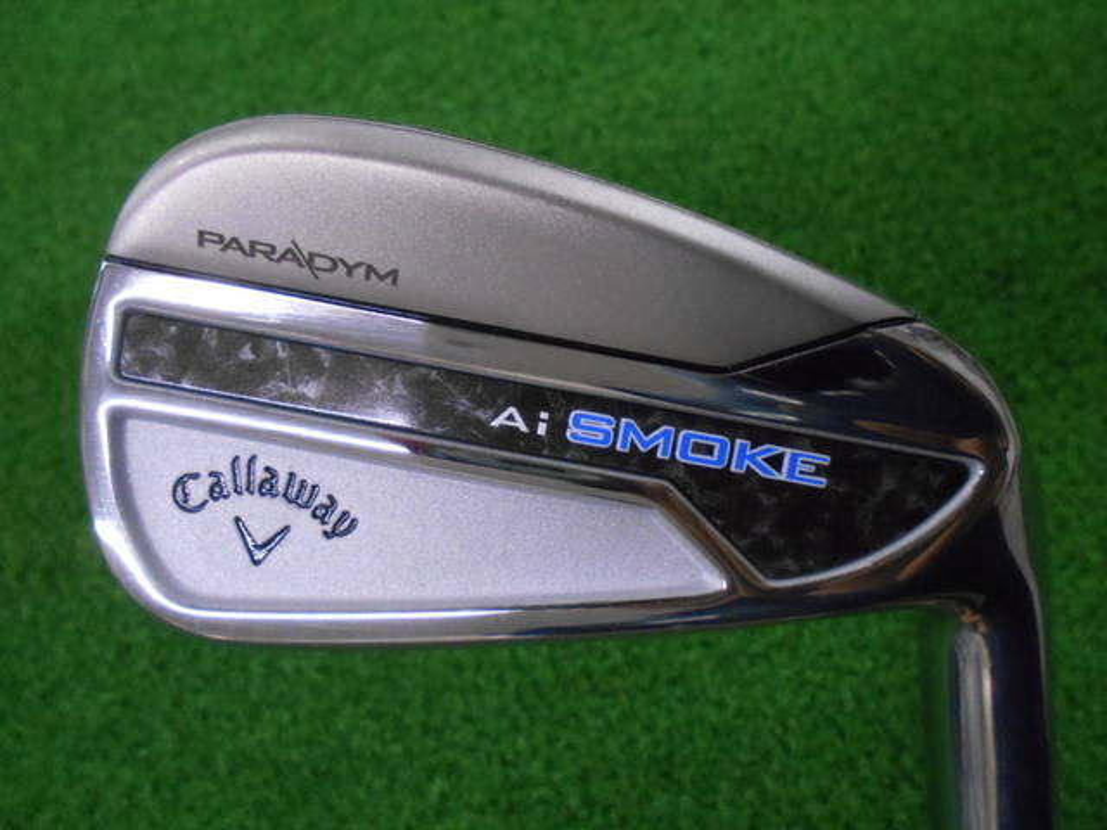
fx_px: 831
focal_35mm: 26
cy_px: 415
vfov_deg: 53.1
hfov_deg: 67.3
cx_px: 554
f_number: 3.2
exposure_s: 1/160
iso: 800
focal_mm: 4.6
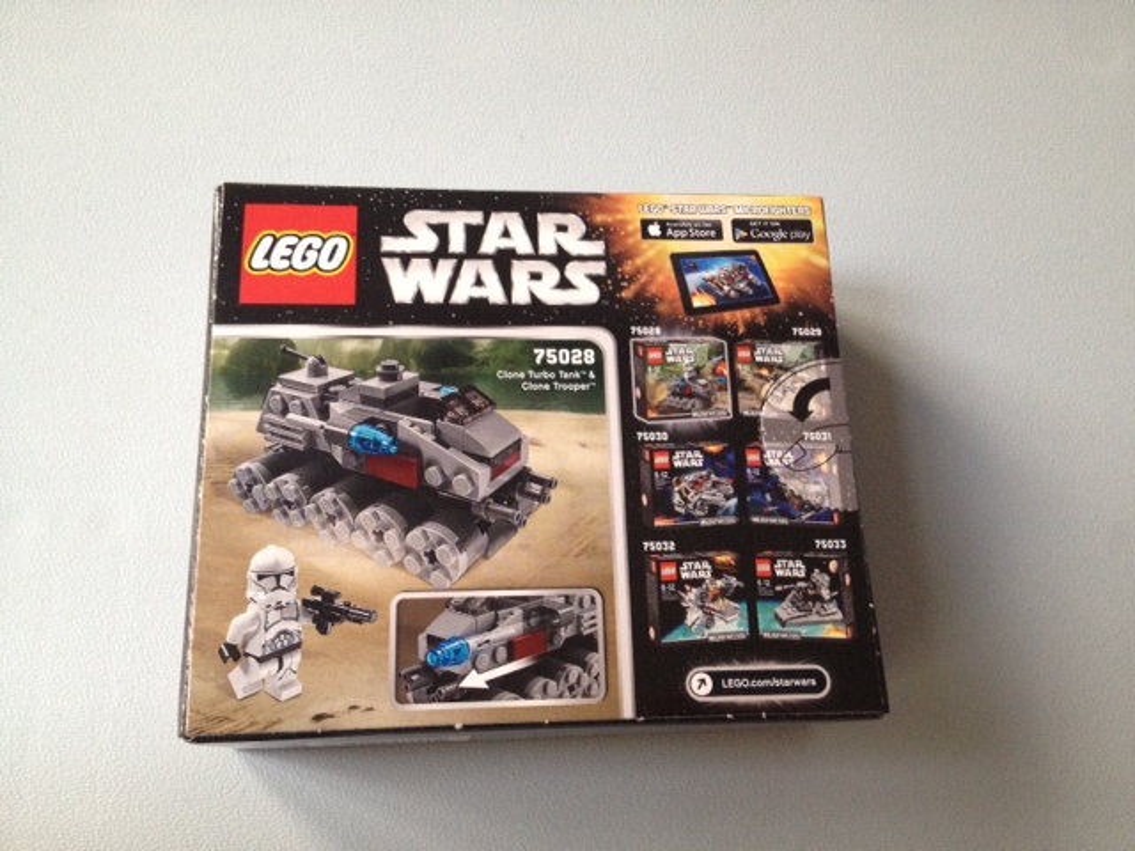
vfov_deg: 40.7
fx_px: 1148
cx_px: 568
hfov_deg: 52.6
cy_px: 426
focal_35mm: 35
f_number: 2.4
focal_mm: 4.28
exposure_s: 1/20
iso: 160
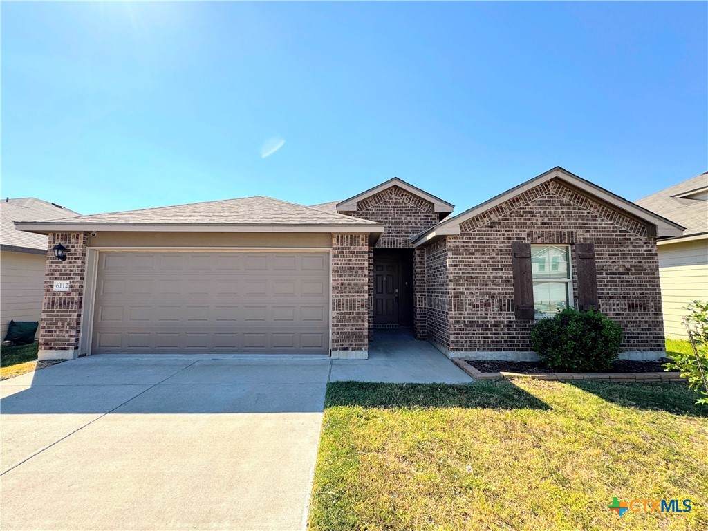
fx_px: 286
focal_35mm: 14
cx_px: 354
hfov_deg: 102.1
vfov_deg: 85.7
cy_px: 266
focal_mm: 2.22
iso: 40
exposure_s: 1/1236
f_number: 2.2
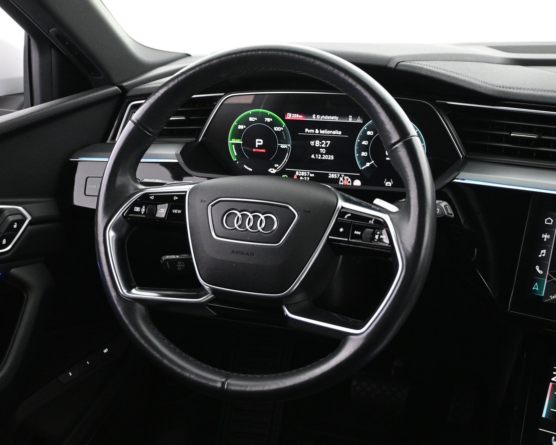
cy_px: 219
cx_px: 269
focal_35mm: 46
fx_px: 757
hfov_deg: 40.3
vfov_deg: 32.7
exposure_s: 1/20
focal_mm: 22.5
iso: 1600
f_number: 4
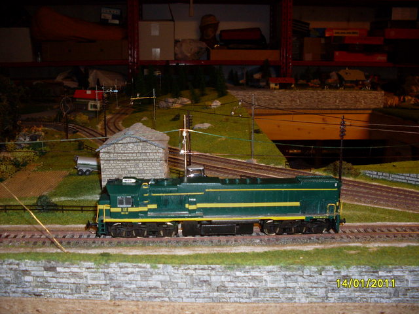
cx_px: 210
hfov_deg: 49.0
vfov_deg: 37.7
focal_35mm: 38
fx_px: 460
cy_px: 157
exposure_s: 1/45
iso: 100
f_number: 2.8
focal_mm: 6.3
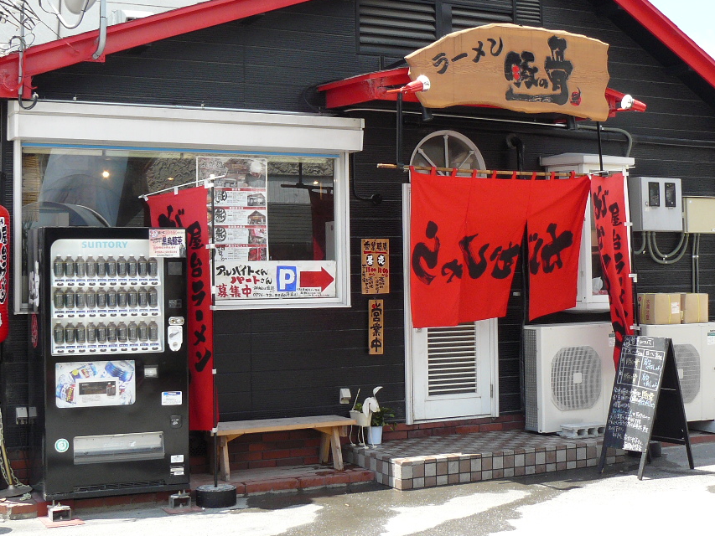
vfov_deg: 27.0
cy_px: 237
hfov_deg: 35.5
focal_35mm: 54
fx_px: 1116
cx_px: 334
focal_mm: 6
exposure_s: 1/250
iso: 100
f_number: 4
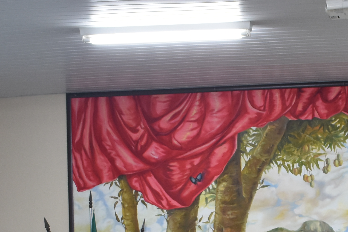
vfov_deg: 11.1
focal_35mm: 119
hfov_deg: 16.8
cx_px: 348
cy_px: 332
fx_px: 1150
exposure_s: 1/60
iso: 720
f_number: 4
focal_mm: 20
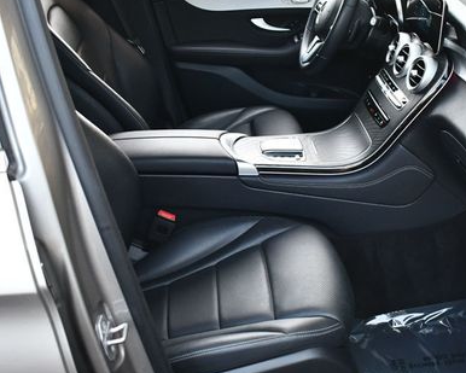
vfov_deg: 27.1
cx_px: 289
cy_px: 192
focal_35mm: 56
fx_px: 773
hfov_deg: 33.4
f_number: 3.5
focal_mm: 18
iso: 800
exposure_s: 1/200
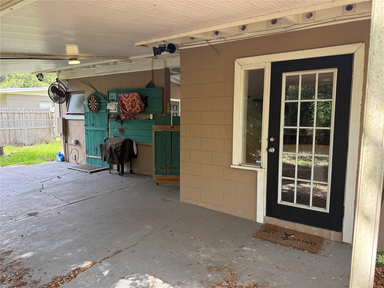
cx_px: 192
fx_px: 266
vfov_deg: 56.8
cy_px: 144
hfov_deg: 71.6
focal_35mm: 24
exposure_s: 1/243
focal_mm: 6.76
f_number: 1.78
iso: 125
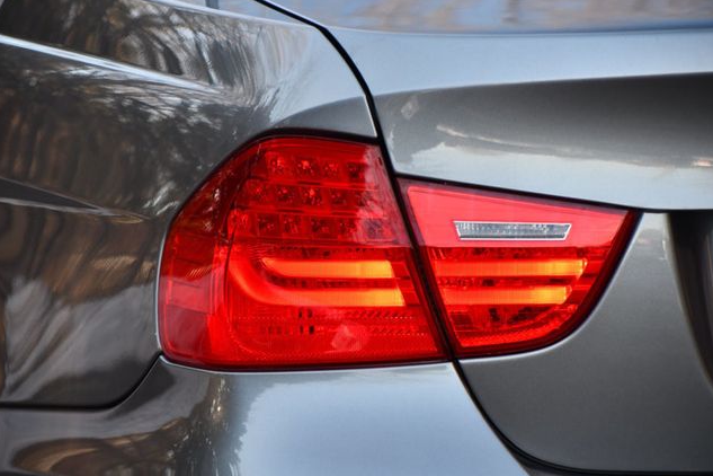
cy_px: 238
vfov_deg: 6.7
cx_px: 356
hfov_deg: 10.1
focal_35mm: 204
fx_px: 4040
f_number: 5
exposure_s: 1/250
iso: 400
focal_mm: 135
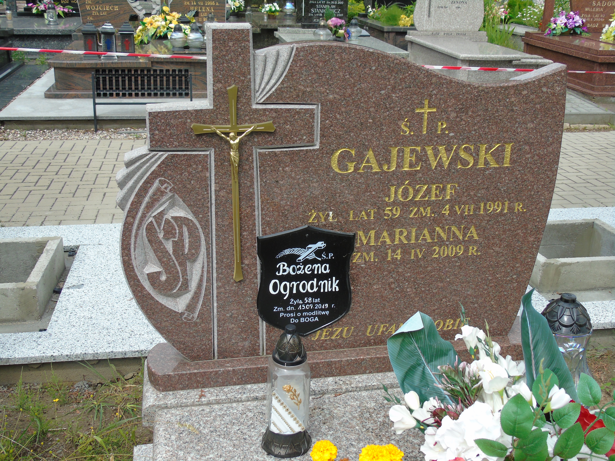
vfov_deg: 36.0
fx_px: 711
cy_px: 230
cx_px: 308
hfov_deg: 46.8
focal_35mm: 40
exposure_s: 1/400
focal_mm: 7.1
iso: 80
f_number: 3.9
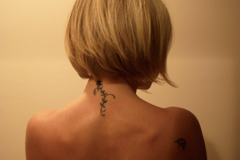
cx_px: 122
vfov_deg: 29.9
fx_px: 300
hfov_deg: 43.6
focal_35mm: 45
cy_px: 67
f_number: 3.3
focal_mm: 6.3
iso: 400
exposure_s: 1/5
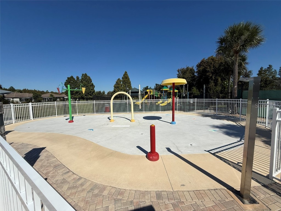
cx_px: 140
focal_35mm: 14
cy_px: 106
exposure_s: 1/6173
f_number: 2.2
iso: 50
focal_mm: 2.22
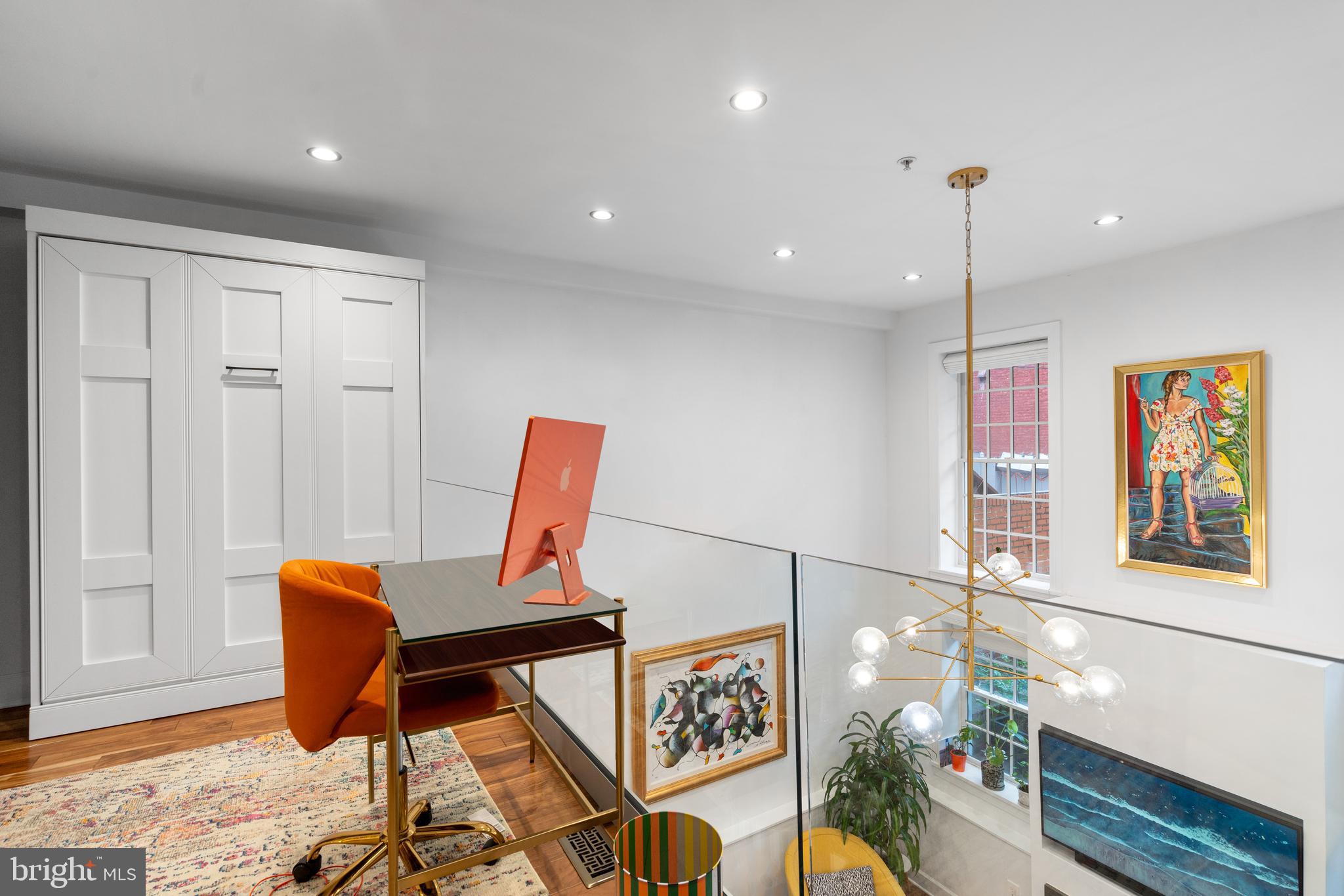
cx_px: 672
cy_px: 448
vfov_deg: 73.7
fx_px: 597
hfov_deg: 96.7
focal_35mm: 16
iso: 500
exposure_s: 1/8
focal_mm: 16
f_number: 8
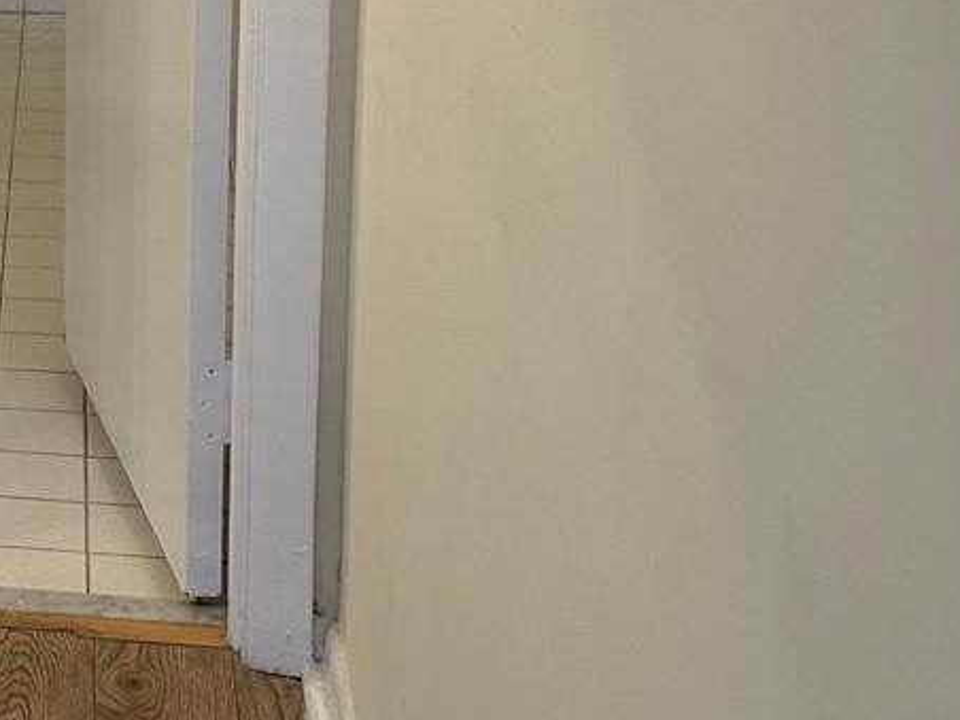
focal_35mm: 85
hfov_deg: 20.1
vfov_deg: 16.9
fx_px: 2357
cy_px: -25
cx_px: -444
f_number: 1.78
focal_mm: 6.86
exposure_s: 1/120
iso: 100
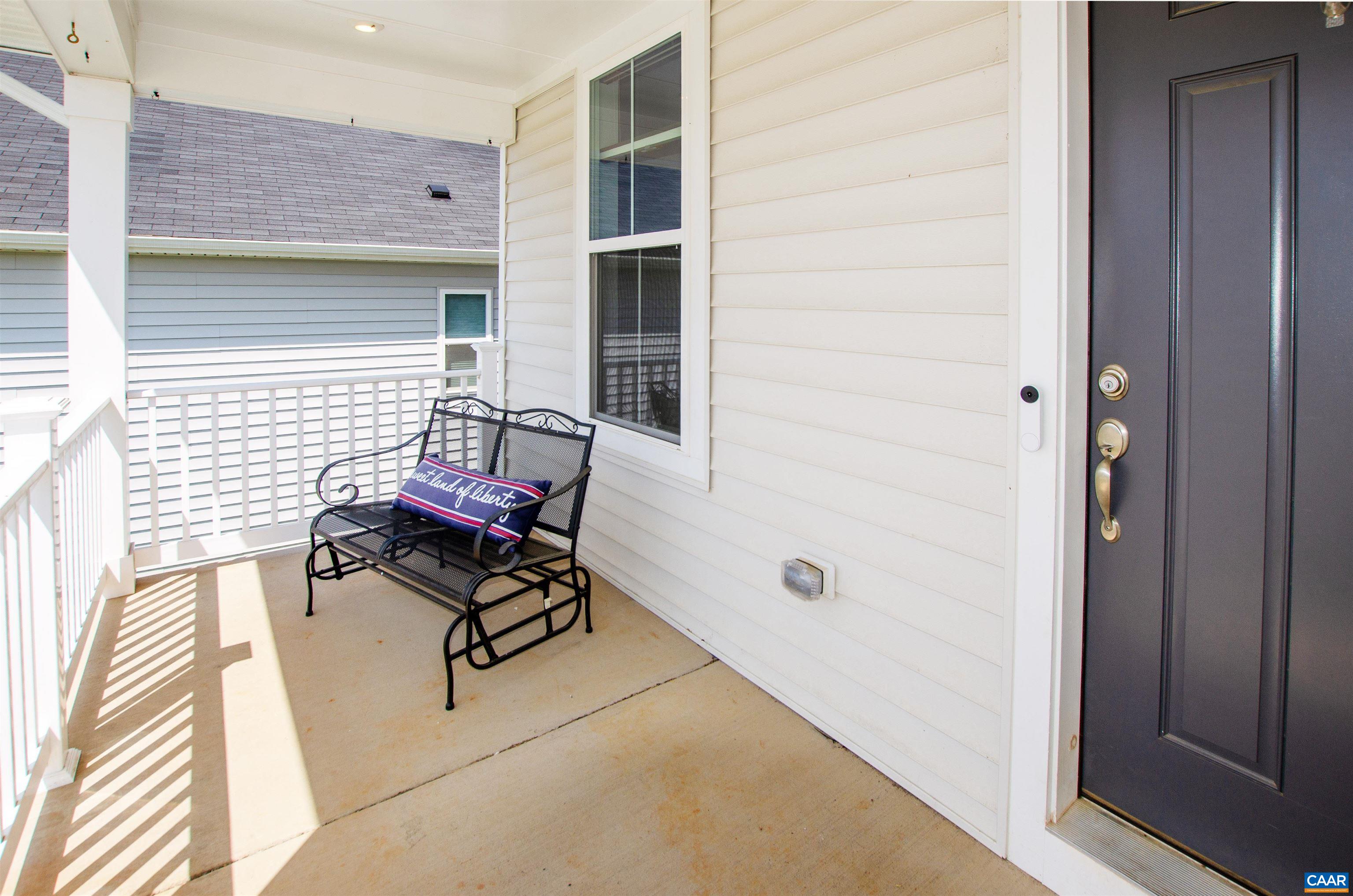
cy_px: 448
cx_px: 676
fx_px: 563
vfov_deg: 77.1
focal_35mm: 15
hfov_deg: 100.5
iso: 100
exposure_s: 1/250
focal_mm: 10
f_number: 8
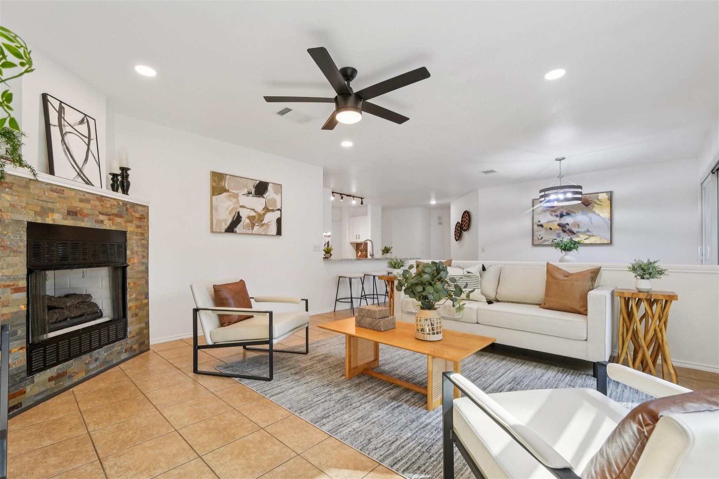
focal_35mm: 15
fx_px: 300
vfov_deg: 77.3
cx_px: 360
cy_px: 240
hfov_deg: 100.4
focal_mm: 10
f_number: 8
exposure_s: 1/40
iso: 400
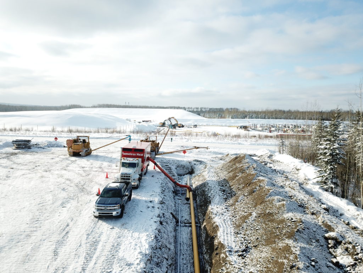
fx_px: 273
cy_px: 136
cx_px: 182
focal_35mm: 26
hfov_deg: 67.3
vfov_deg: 53.1
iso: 100
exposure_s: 1/1066
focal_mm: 4.73
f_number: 2.2
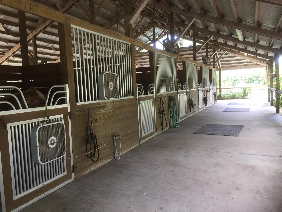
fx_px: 236
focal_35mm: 29
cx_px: 141
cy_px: 106
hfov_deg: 61.7
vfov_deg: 48.2
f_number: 2.2
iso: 32
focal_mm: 4.15
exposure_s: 1/30
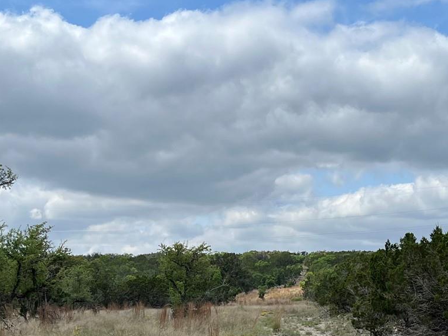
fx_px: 906
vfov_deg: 20.9
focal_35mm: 70
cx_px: 234
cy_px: 244
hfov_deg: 27.8
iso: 50
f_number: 1.6
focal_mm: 5.1
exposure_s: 1/5319
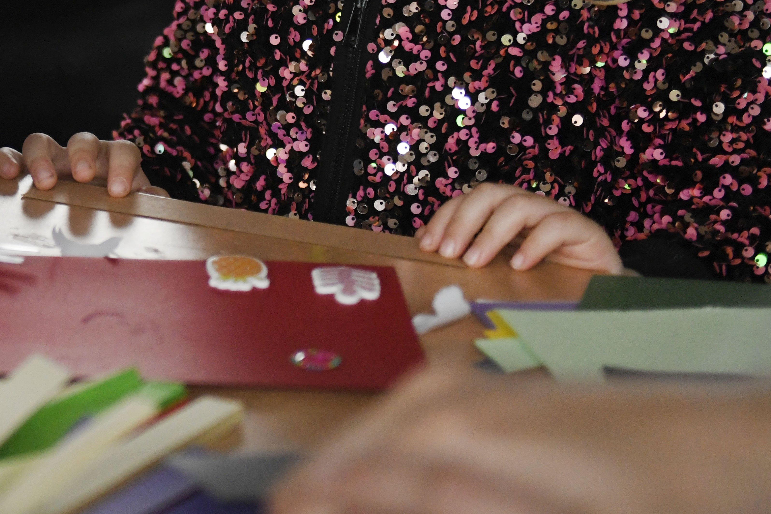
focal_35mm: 145
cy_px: -73
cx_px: -182
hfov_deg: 13.7
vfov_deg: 9.4
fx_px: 3105
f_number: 2.8
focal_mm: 56
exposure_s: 1/4000
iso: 2000
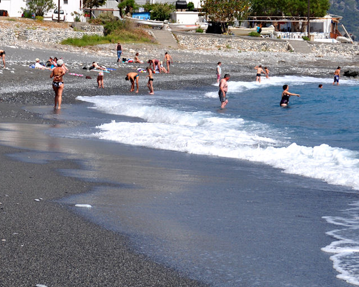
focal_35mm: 184
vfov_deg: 8.4
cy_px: 107
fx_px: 1956
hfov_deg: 10.5
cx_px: 122
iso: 200
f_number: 8
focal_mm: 70
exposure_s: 1/1000
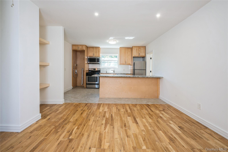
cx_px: 114
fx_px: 89
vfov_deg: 81.1
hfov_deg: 104.3
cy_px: 76
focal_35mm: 14
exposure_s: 1/10
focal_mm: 14
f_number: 10
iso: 200
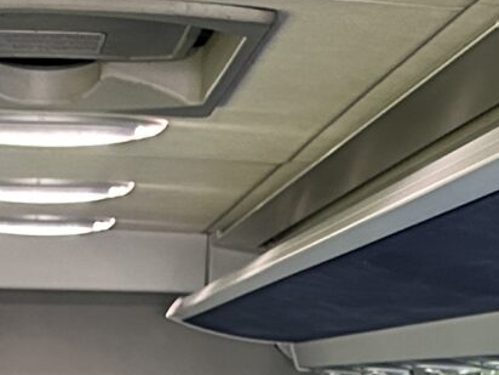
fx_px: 2148
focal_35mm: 149
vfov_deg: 8.6
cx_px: 19
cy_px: 1034
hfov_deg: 13.1
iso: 500
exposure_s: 1/60
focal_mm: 6.86
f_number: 1.78
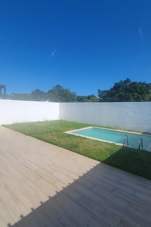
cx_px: 64
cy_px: 123
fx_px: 107
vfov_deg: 93.1
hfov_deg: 70.0
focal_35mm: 17
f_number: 2.2
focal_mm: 2.2
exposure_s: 1/2657
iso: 50
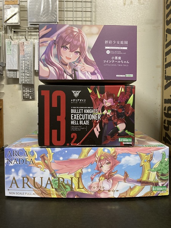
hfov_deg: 49.7
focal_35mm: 28
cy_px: 114
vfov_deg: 63.4
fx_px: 184
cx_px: 86
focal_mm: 3.99
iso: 160
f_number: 1.8
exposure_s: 1/60
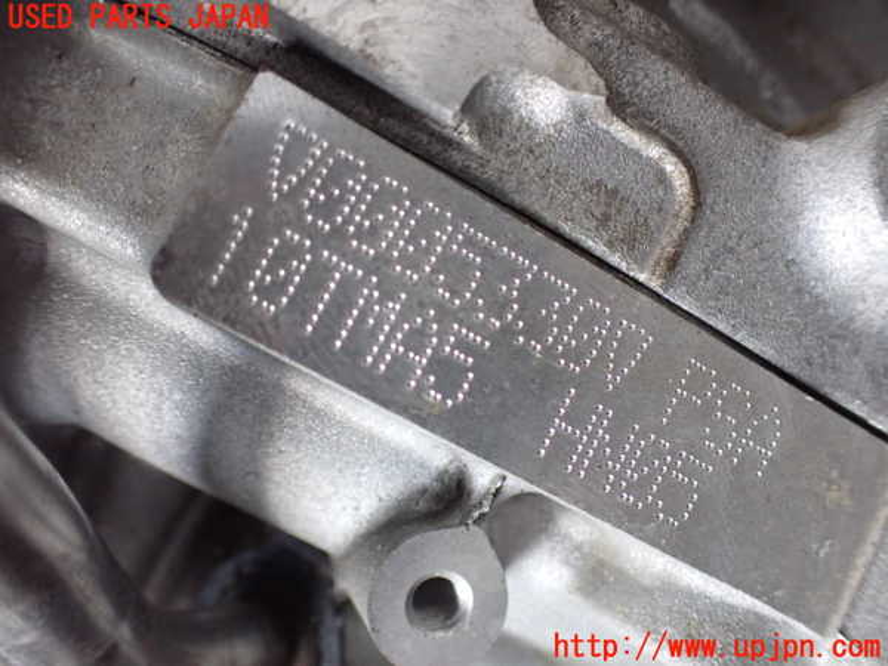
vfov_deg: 46.8
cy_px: 333
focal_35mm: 30
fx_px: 770
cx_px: 444
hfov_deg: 60.0
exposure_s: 1/60
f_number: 2.3
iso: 800
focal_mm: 5.4
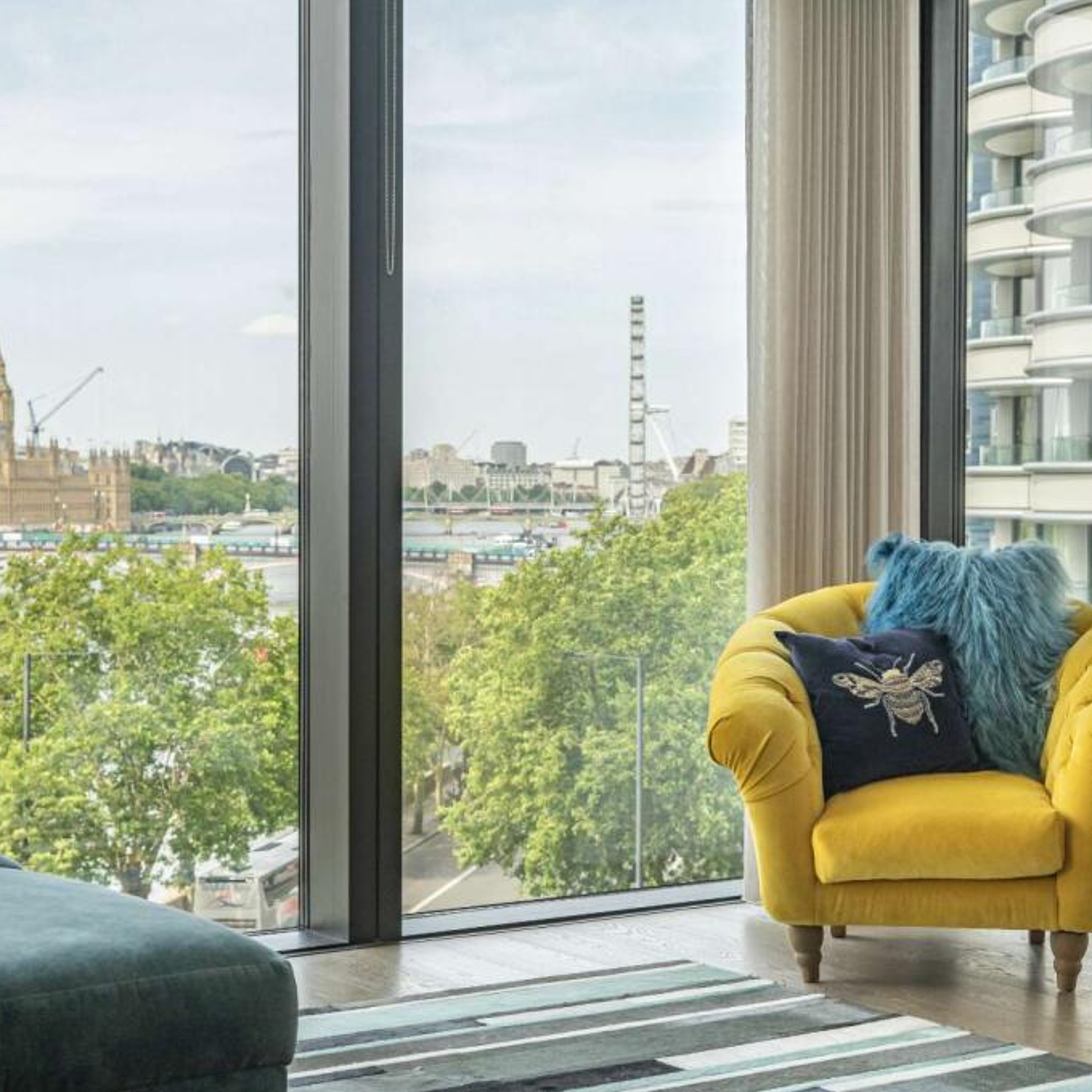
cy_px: 547
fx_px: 2284
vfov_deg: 26.9
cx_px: 499
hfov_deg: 26.9
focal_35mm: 64
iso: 1000
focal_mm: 50
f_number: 8
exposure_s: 1/3000
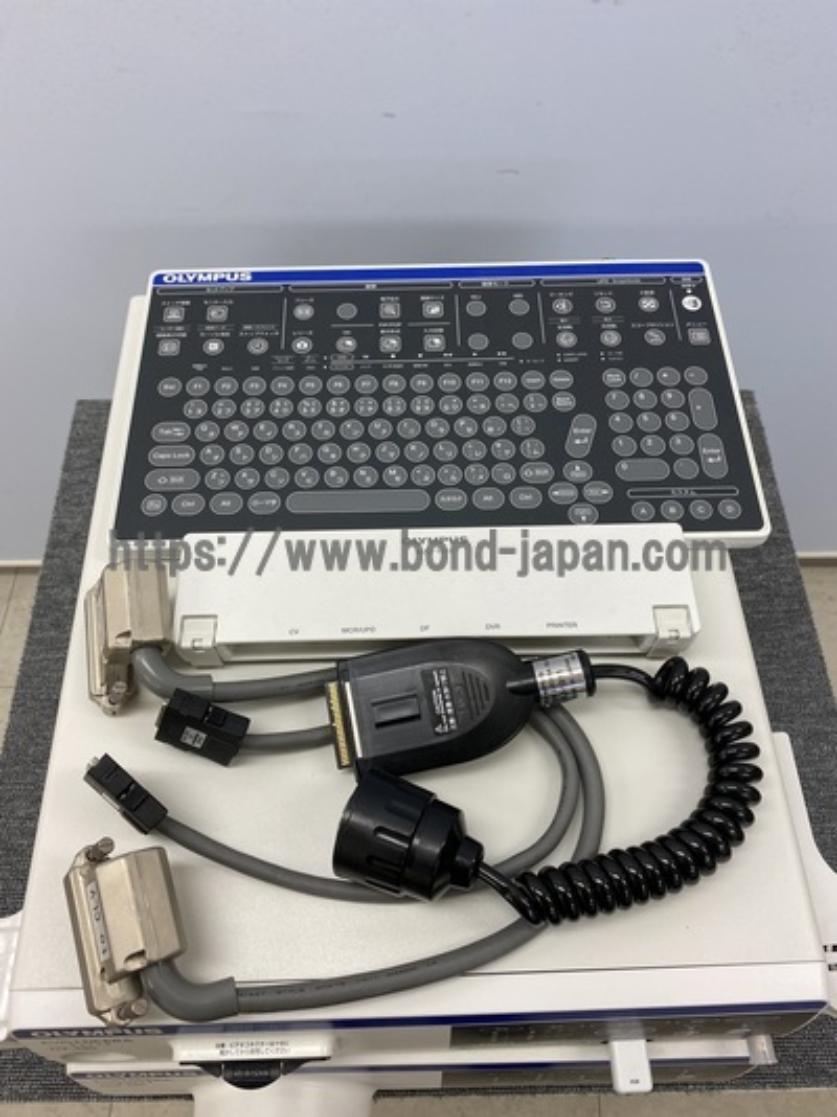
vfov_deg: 67.3
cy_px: 558
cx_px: 418
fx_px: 839
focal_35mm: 26
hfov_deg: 53.0
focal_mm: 4.25
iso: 50
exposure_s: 1/120
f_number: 1.8
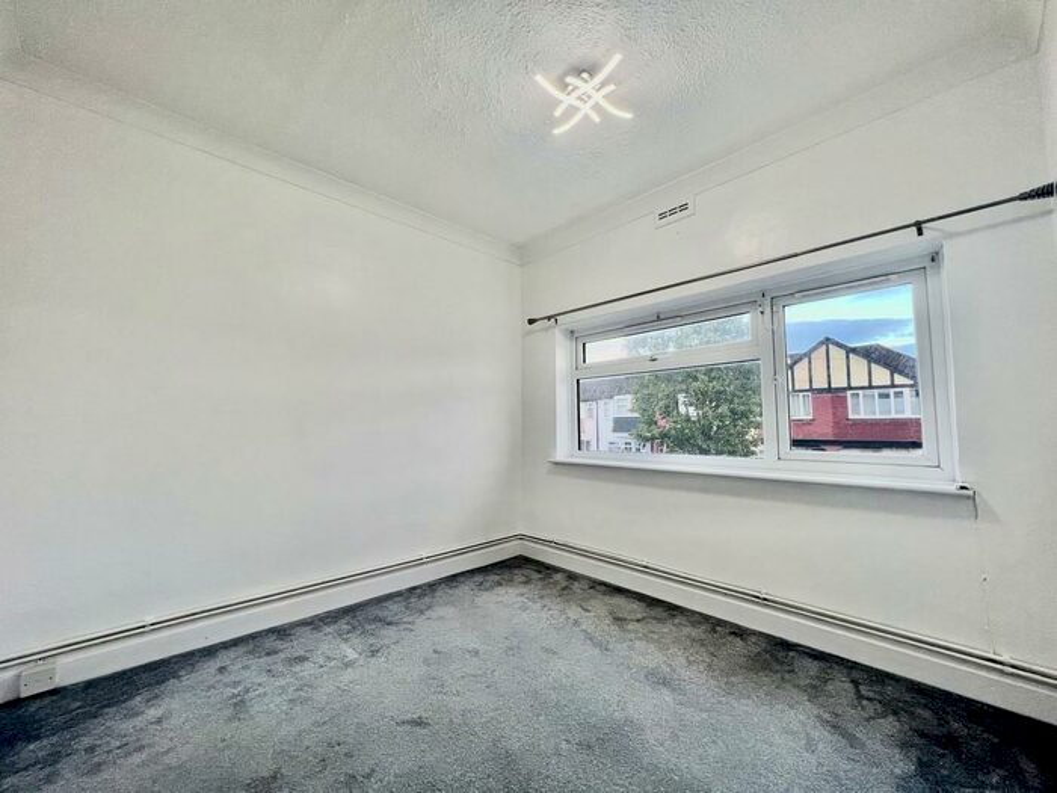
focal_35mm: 13
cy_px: 396
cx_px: 528
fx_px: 397
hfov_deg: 106.2
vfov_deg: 89.9
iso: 80
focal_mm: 1.57
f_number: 1.8
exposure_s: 1/99
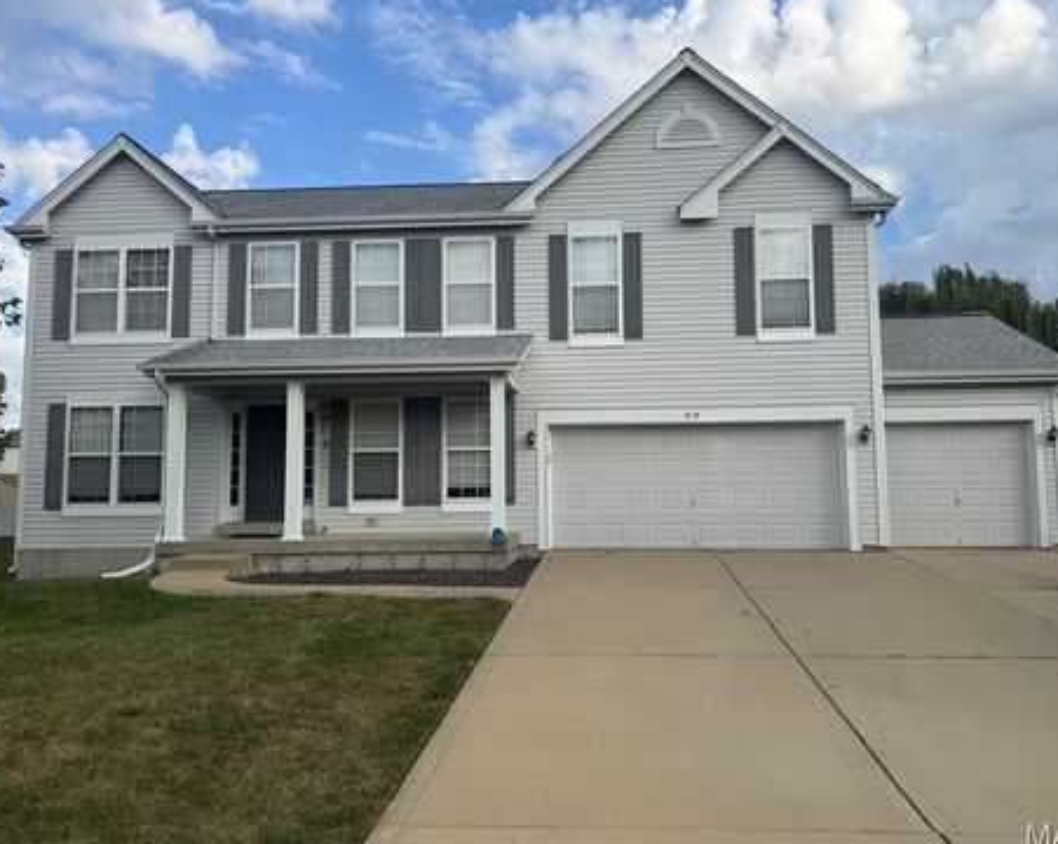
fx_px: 813
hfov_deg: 66.0
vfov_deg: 54.9
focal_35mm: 26
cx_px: 554
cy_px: 421
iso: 80
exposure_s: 1/2959
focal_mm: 6.76
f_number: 1.78
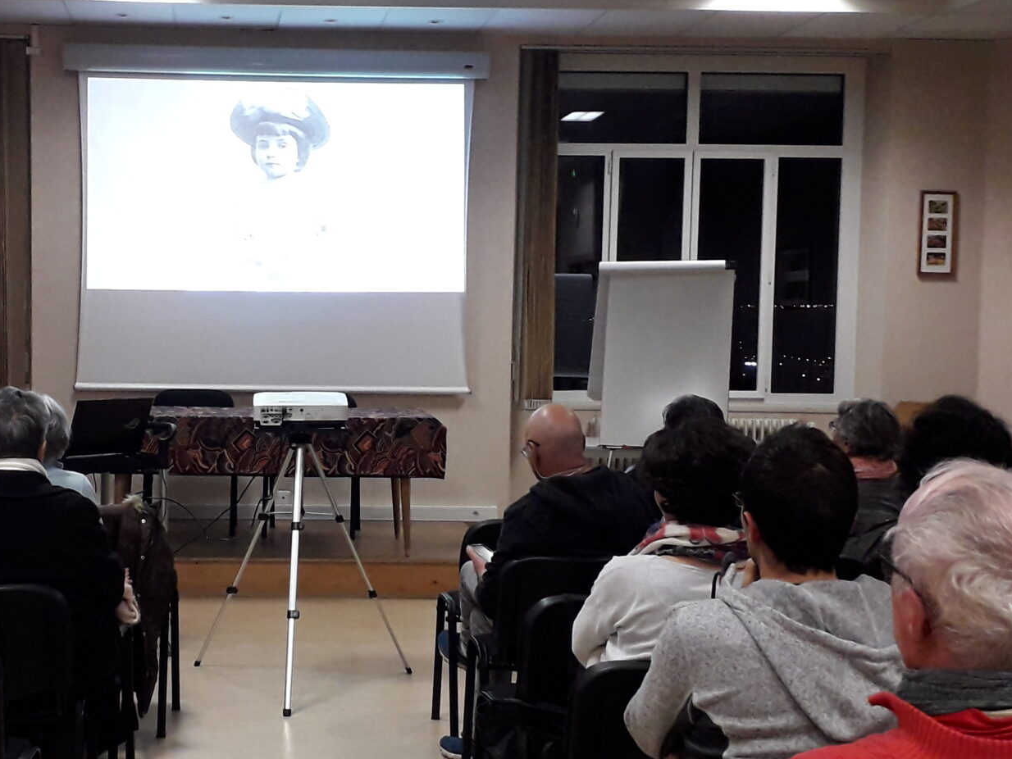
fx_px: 1637
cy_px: 405
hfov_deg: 33.8
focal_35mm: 56
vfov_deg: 26.1
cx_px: 279
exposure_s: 1/50
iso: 200
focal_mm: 3.6
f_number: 1.9
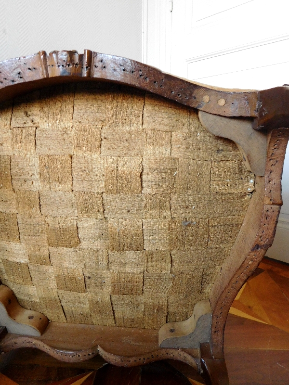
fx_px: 278
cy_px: 192
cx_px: 144
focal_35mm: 25
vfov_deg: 69.4
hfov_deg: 54.9
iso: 400
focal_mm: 4.5
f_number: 3.4
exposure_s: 1/10
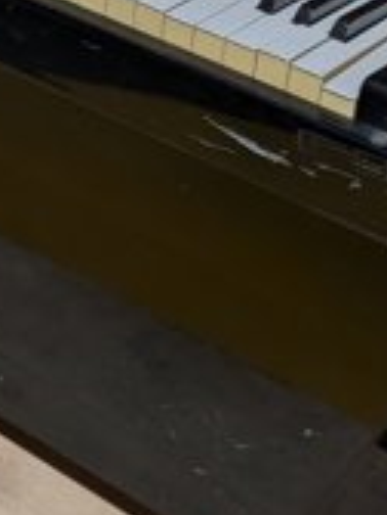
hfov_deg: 13.7
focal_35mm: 107
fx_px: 1595
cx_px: 48
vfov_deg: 18.0
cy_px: 37
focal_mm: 5.43
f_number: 1.89
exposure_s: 1/30
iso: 107
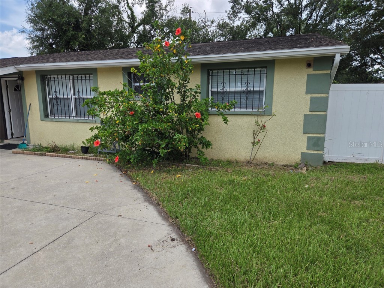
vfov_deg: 58.9
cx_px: 192
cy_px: 144
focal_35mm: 23
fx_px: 255
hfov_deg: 73.9
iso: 25
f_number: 1.8
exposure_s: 1/1044
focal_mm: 5.4
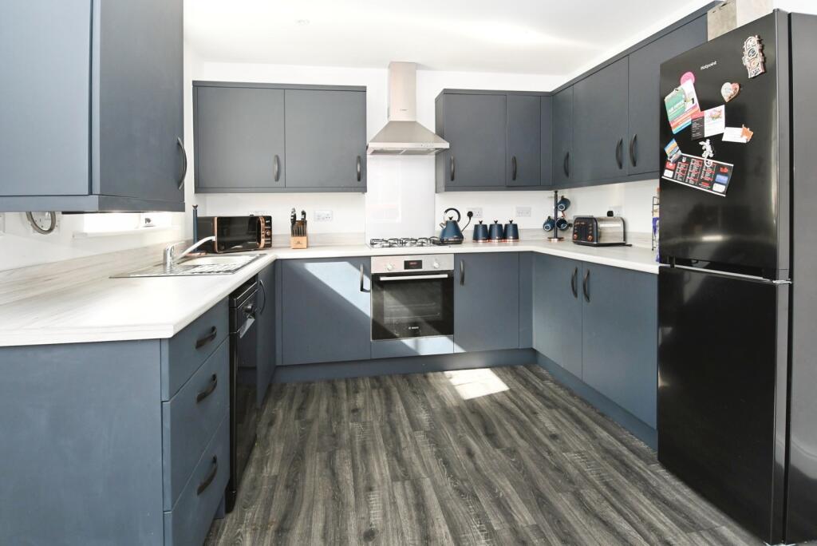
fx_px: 409
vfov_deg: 67.5
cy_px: 273
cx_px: 408
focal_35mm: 18
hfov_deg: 90.0
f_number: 7.1
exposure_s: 1/60
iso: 800
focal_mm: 12
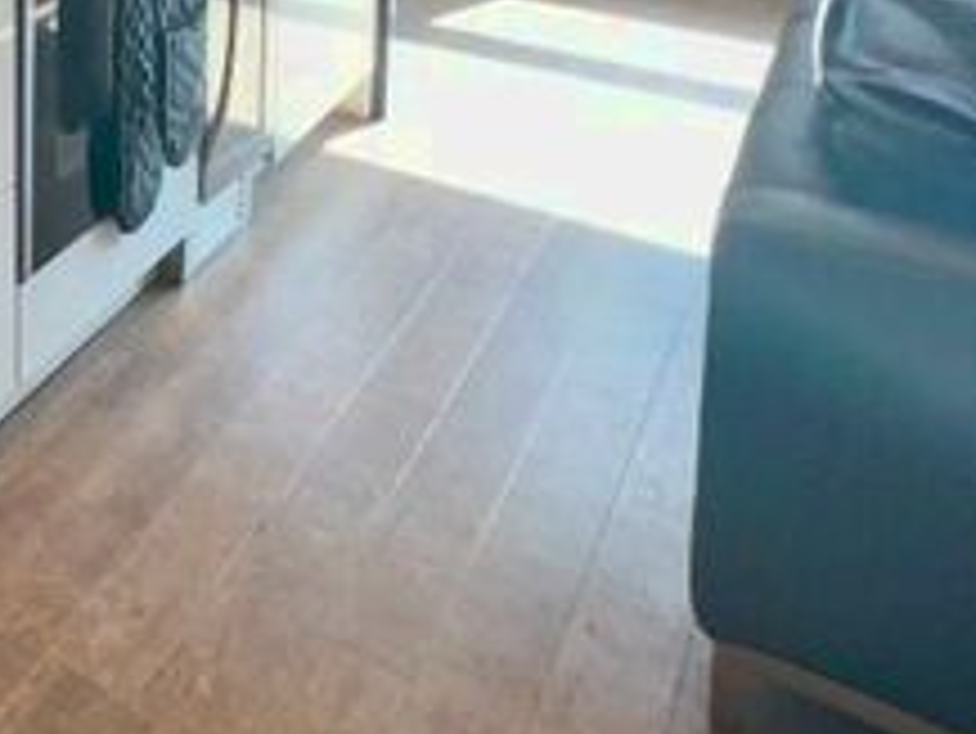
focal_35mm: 42
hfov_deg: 30.5
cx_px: -405
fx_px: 1185
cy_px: -268
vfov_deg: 27.5
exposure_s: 1/100
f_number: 1.8
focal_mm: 1.57
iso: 80
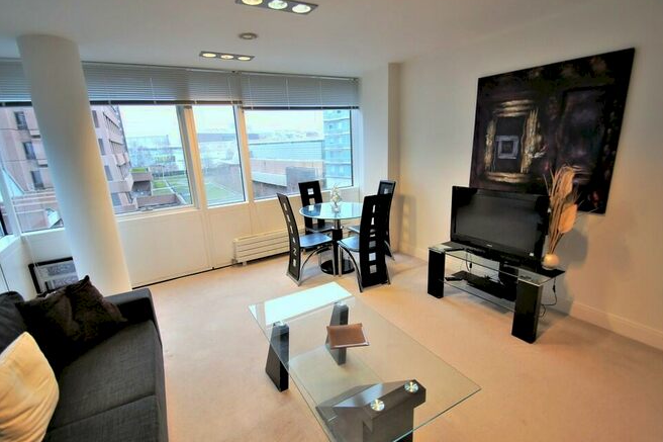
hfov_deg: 96.7
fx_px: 295
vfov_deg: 73.7
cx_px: 337
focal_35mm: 16
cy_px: 225
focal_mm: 10
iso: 100
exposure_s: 1/30
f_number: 4
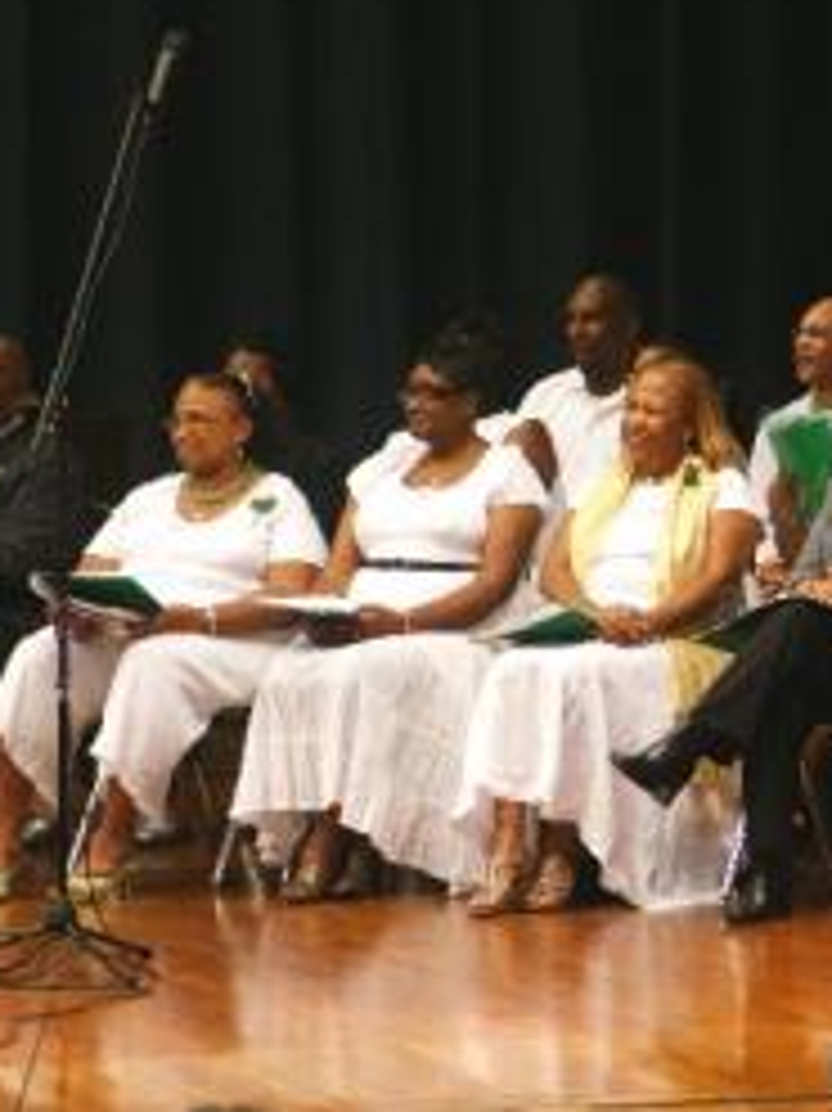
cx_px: 756
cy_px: 536
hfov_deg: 4.7
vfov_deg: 6.3
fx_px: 10128
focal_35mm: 316
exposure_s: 1/20
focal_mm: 135
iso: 400
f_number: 4.5
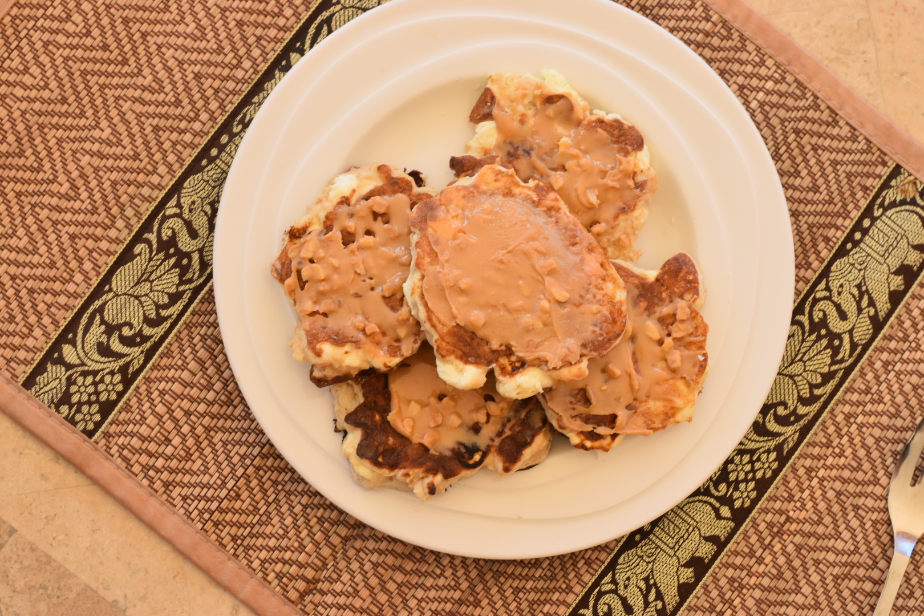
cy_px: 308
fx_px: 1925
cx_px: 462
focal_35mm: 75
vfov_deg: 18.2
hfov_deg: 27.0
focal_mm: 50
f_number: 8
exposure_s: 1/200
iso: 400
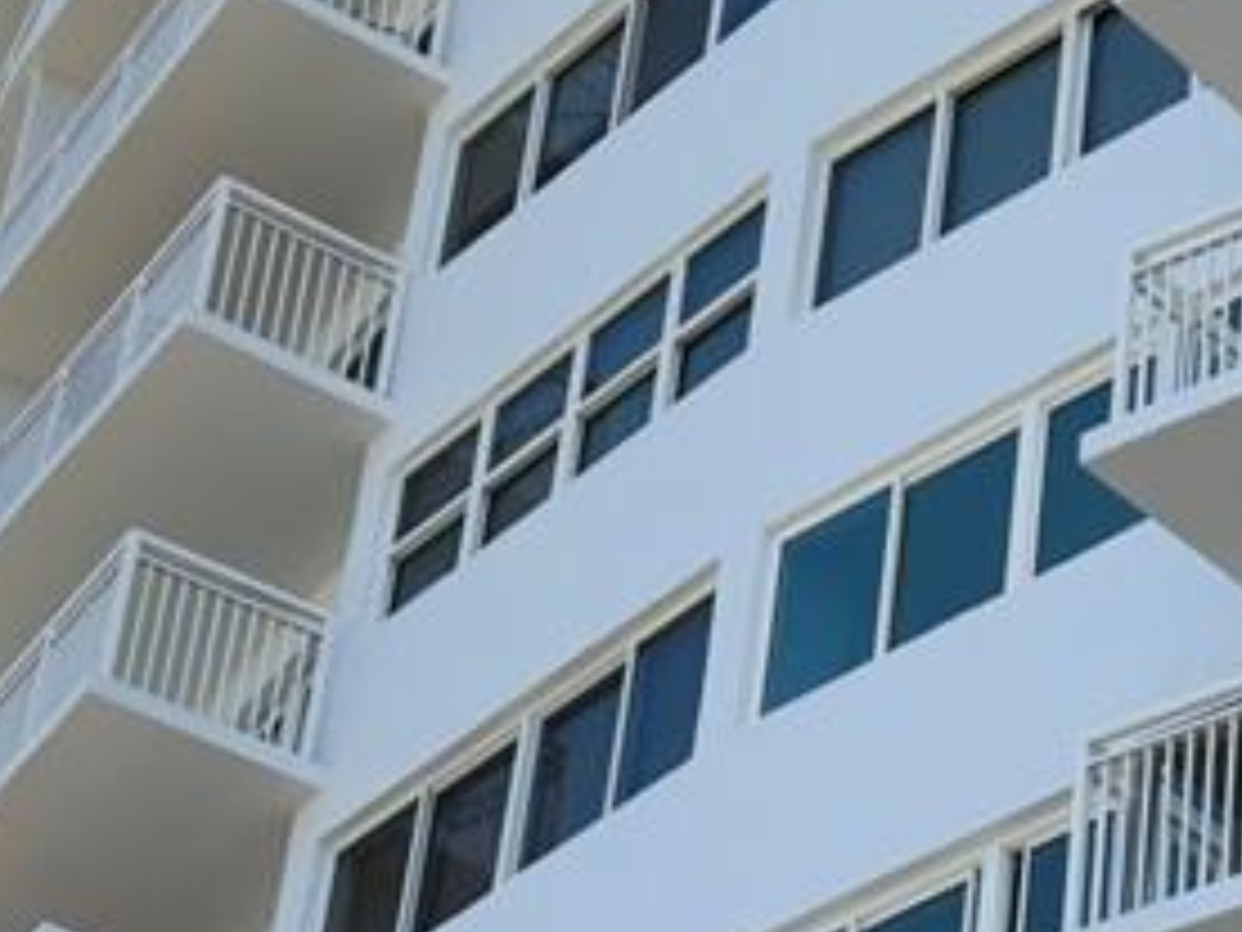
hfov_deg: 13.6
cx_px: 1701
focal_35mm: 139
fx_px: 4987
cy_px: 909
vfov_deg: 10.6
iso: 100
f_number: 1.78
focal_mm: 6.76
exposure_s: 1/4926
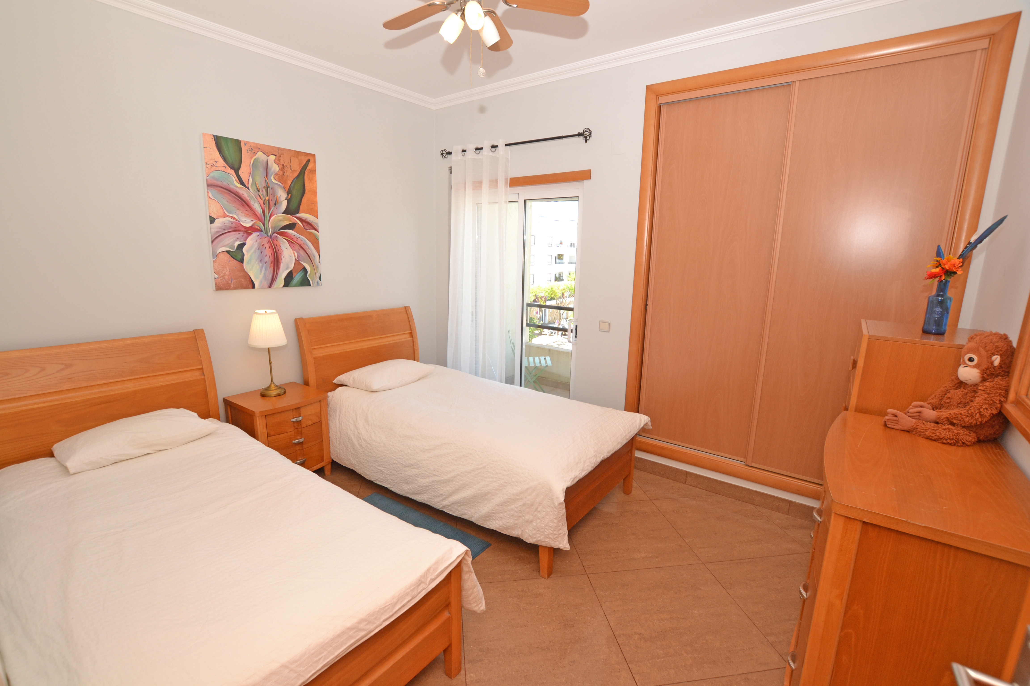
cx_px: 515
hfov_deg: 100.4
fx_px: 429
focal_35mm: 15
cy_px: 343
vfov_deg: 77.3
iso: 360
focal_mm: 10
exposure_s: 1/125
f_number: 5.6
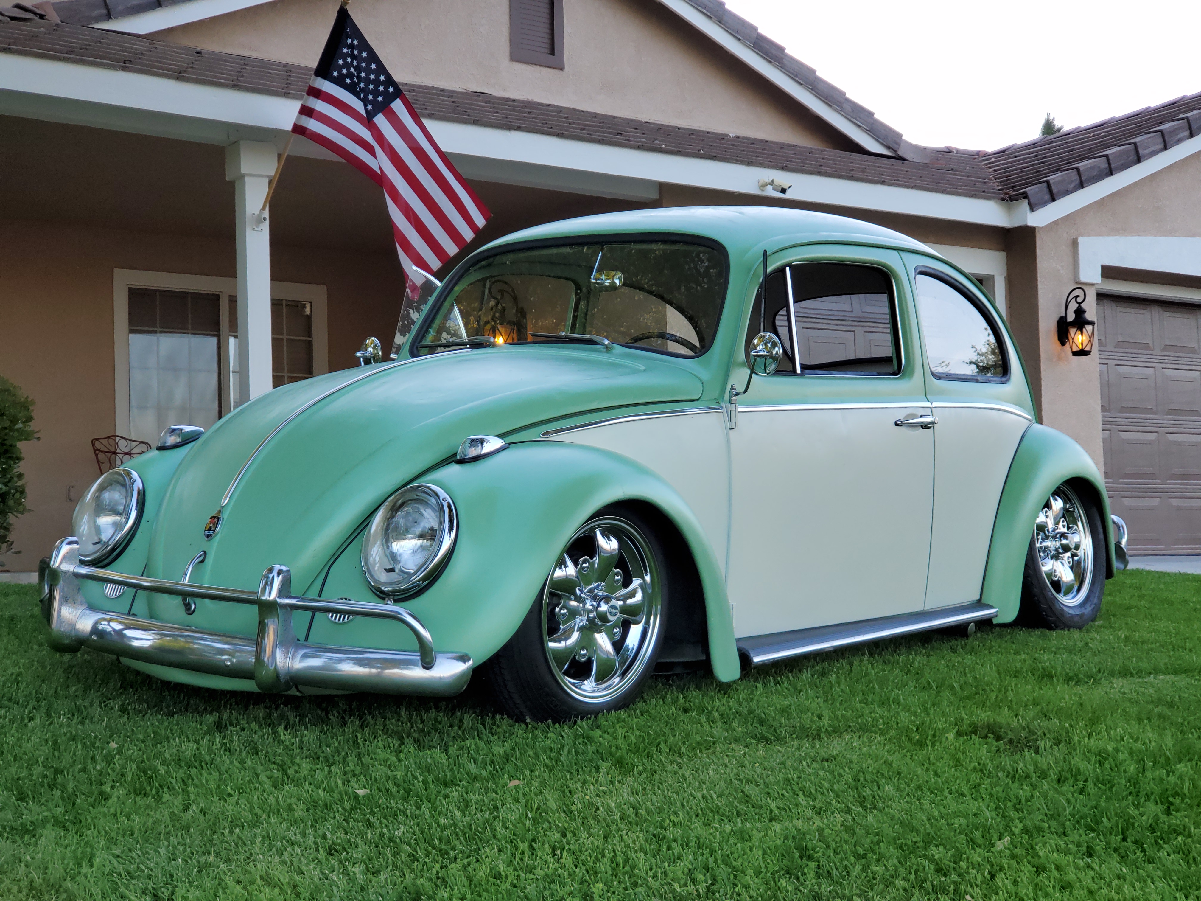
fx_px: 1804
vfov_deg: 28.0
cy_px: 450
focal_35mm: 52
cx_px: 600
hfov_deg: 36.8
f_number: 2.4
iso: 100
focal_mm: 6
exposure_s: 1/120
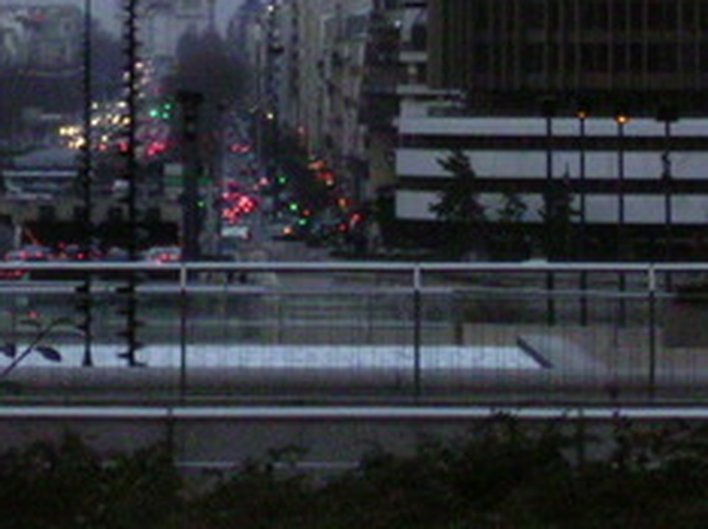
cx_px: 85
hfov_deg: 5.4
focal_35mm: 370
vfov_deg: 4.0
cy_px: -88
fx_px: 7560
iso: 200
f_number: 4.9
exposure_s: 1/90.2
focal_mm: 16.8
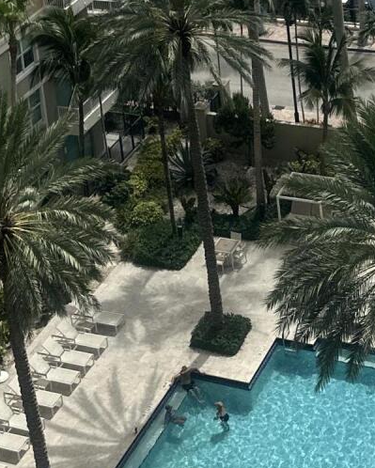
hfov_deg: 16.4
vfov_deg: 17.5
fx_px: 1303
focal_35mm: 94
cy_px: -308
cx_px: 197
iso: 80
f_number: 1.78
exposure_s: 1/6211
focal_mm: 6.86
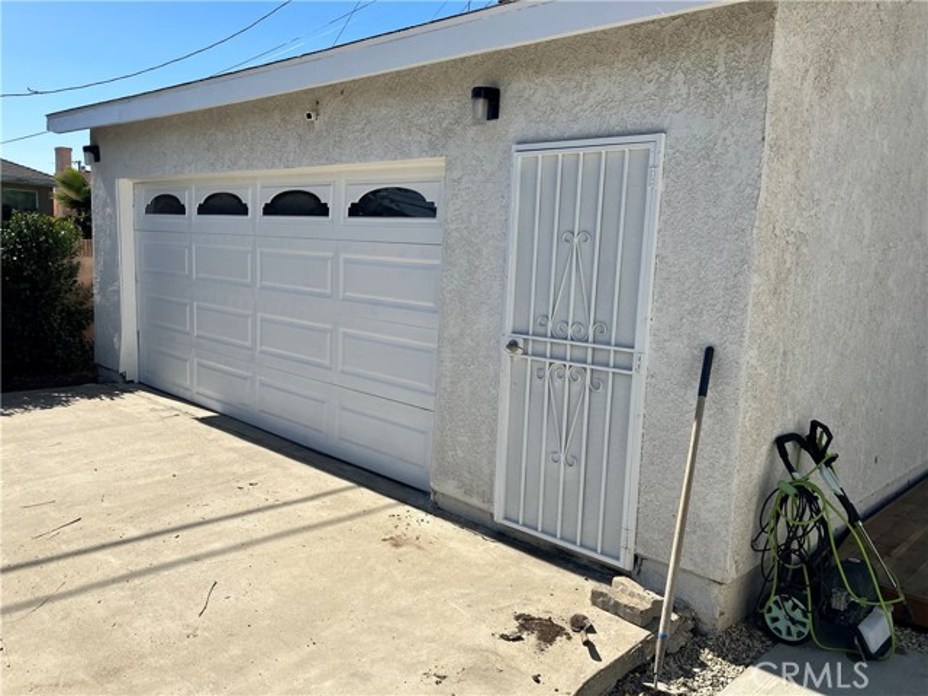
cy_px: 348
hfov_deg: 63.4
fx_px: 751
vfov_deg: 49.7
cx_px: 464
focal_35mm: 28
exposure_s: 1/2558
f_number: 1.8
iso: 32
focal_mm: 3.99
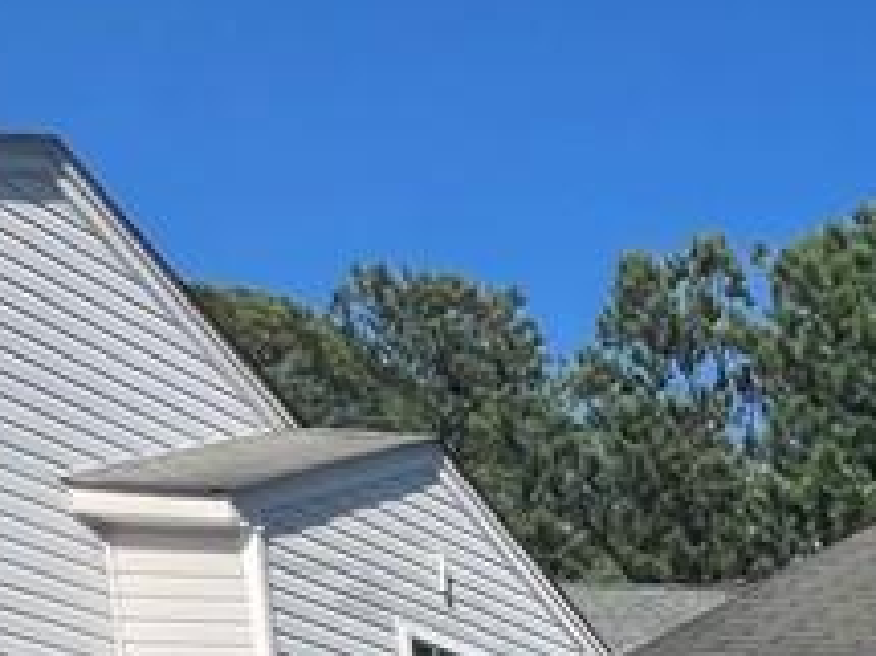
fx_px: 1568
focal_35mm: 62
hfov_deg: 18.8
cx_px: 1768
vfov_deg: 17.4
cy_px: 1292
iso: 32
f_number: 1.8
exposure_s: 1/2320
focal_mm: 1.57
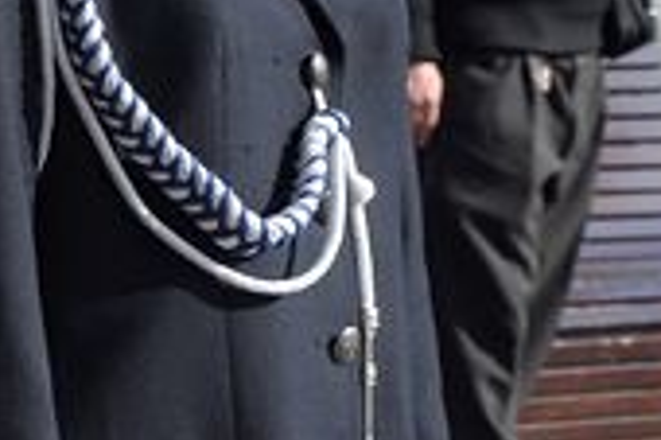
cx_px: -692
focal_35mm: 375
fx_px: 6879
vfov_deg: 3.7
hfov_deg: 5.4
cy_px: -99
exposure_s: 1/400
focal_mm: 50
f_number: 11
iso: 400
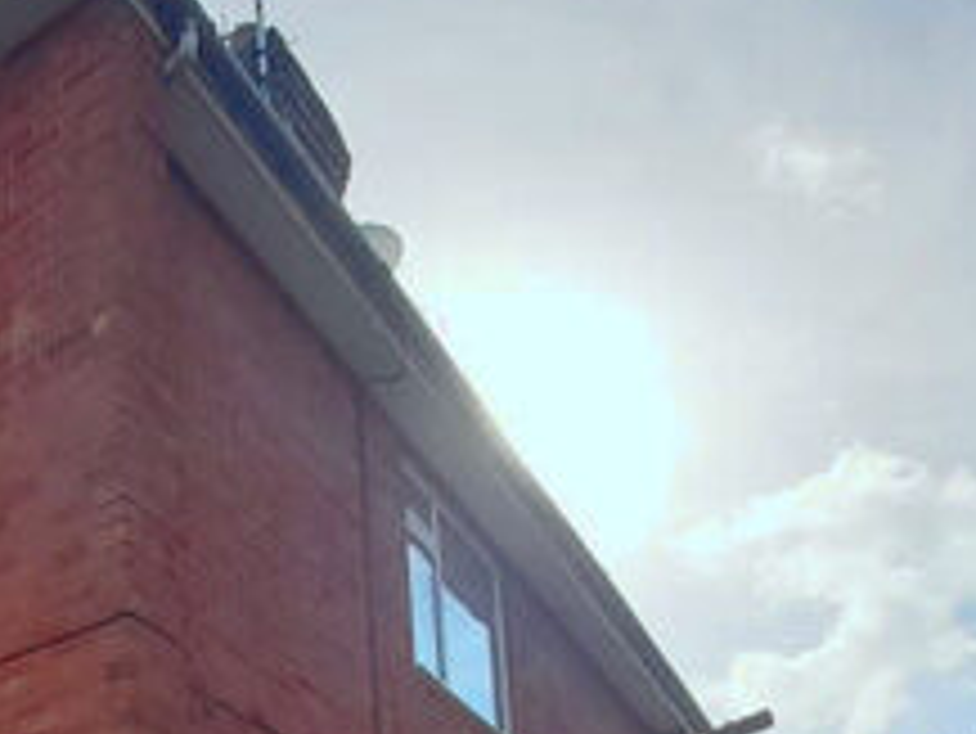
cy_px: 1006
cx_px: -18
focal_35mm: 42
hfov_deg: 39.1
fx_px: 1185
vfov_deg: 27.4
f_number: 2.2
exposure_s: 1/975
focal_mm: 1.4
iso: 40
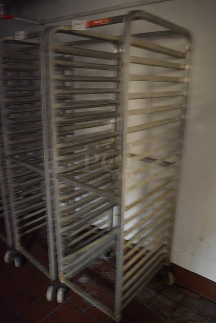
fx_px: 243
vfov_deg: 67.3
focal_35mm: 27
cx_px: 108
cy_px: 162
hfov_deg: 48.0
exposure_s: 1/10
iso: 3200
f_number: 3.5
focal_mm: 18
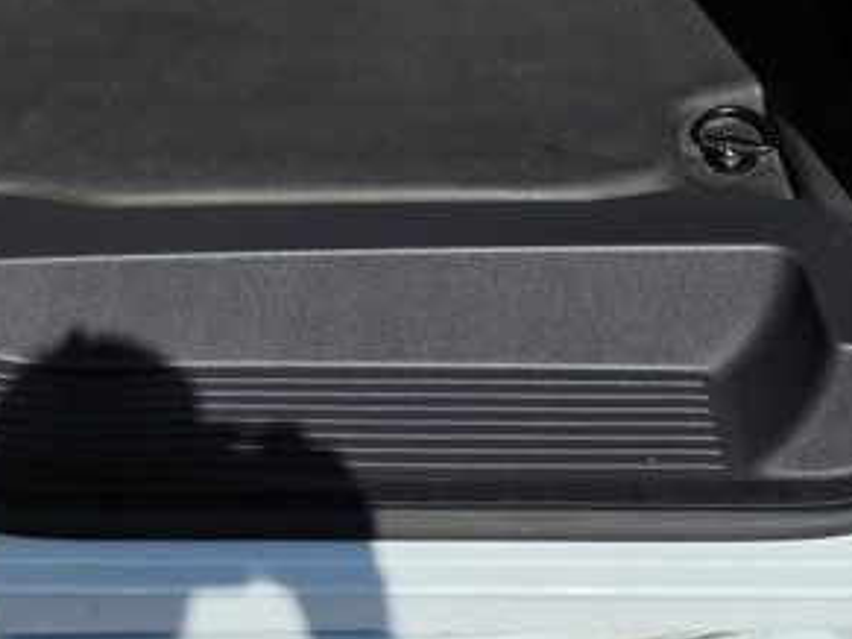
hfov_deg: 24.1
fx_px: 1993
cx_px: 381
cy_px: -387
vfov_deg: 16.2
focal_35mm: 81
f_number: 1.7
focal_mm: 6.3
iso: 64
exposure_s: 1/7944
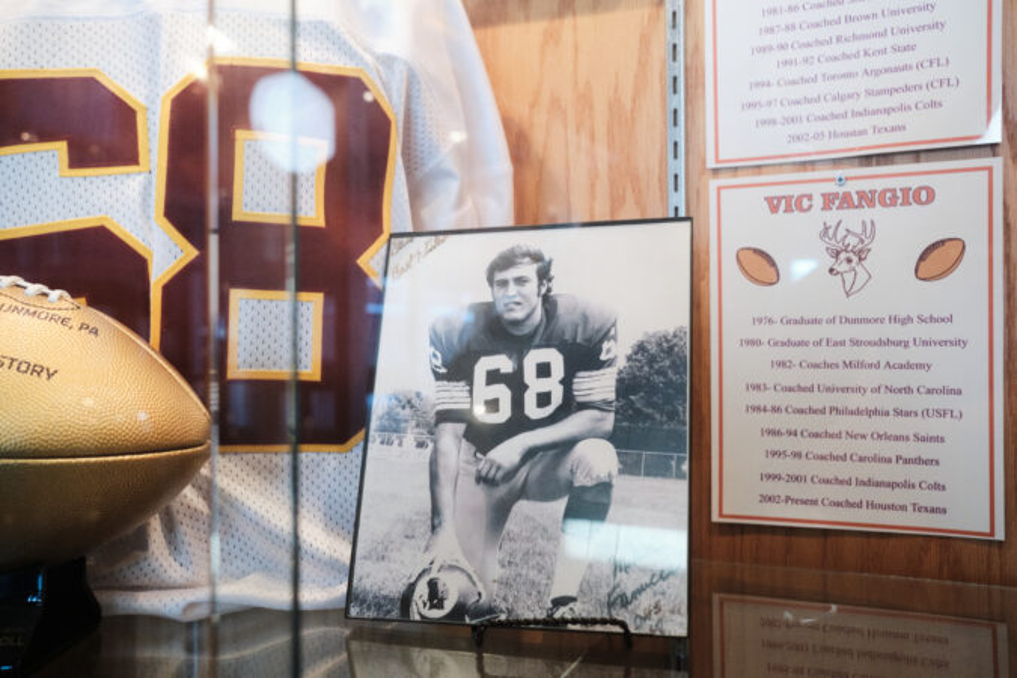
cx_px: 508
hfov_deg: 54.4
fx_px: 989
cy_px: 339
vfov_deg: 37.9
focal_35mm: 35
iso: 1600
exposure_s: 1/160
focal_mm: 23
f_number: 3.6
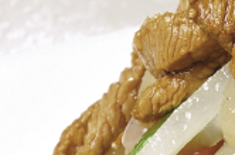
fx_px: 2111
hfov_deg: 6.2
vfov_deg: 4.2
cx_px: 464
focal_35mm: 324
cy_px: 268
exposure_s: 1/160
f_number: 14
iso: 200
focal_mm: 35
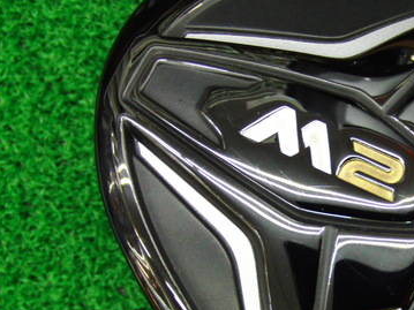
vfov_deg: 22.1
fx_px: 789
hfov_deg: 28.4
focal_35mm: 66
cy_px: 212
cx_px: 362
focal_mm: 6.42
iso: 400
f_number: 3.6
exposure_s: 1/40
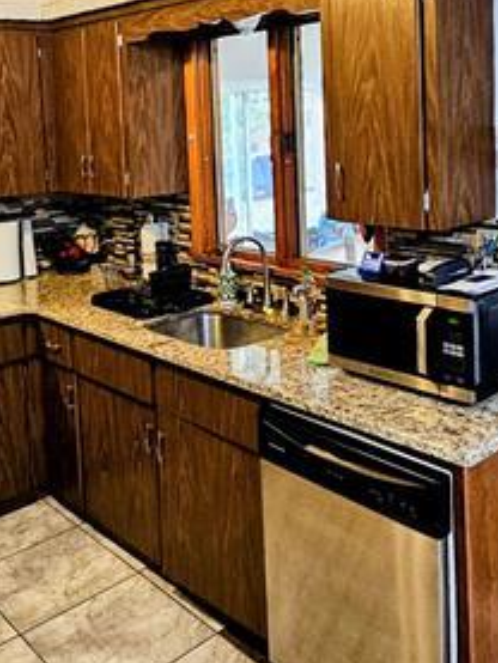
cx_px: 266
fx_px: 690
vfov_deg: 49.5
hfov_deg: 39.7
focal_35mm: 36
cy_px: 175
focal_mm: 2.2
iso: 320
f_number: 2.2
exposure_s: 1/60
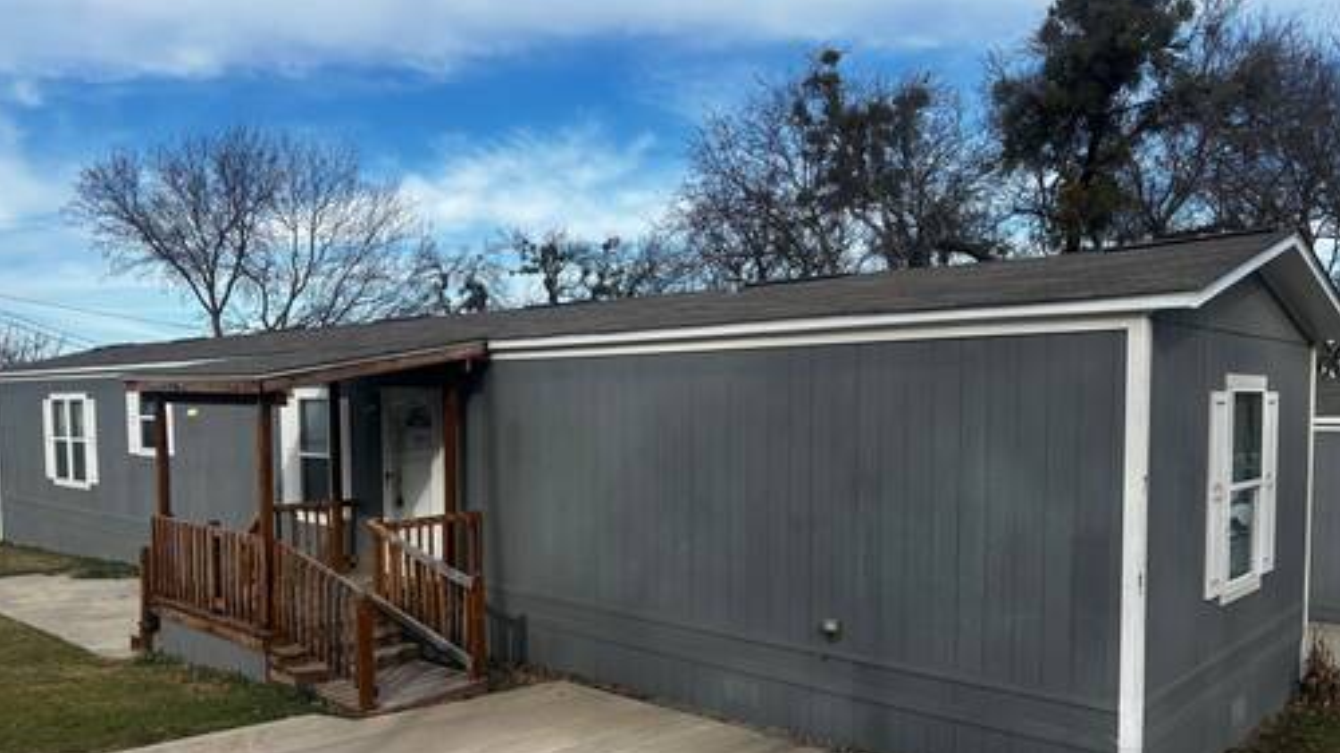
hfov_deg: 66.1
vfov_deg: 39.9
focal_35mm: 29
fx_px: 1030
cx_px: 659
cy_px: 469
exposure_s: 1/2151
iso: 50
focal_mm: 5.96
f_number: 1.6
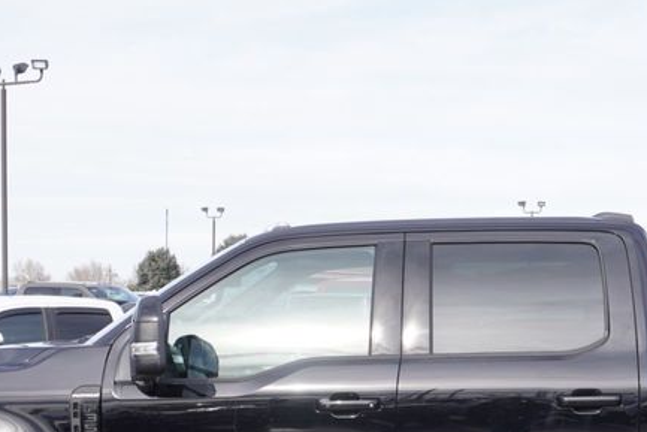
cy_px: 481
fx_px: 1402
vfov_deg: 16.9
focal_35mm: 78
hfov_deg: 25.6
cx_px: 495
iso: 100
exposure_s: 1/160
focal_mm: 22
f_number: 6.3
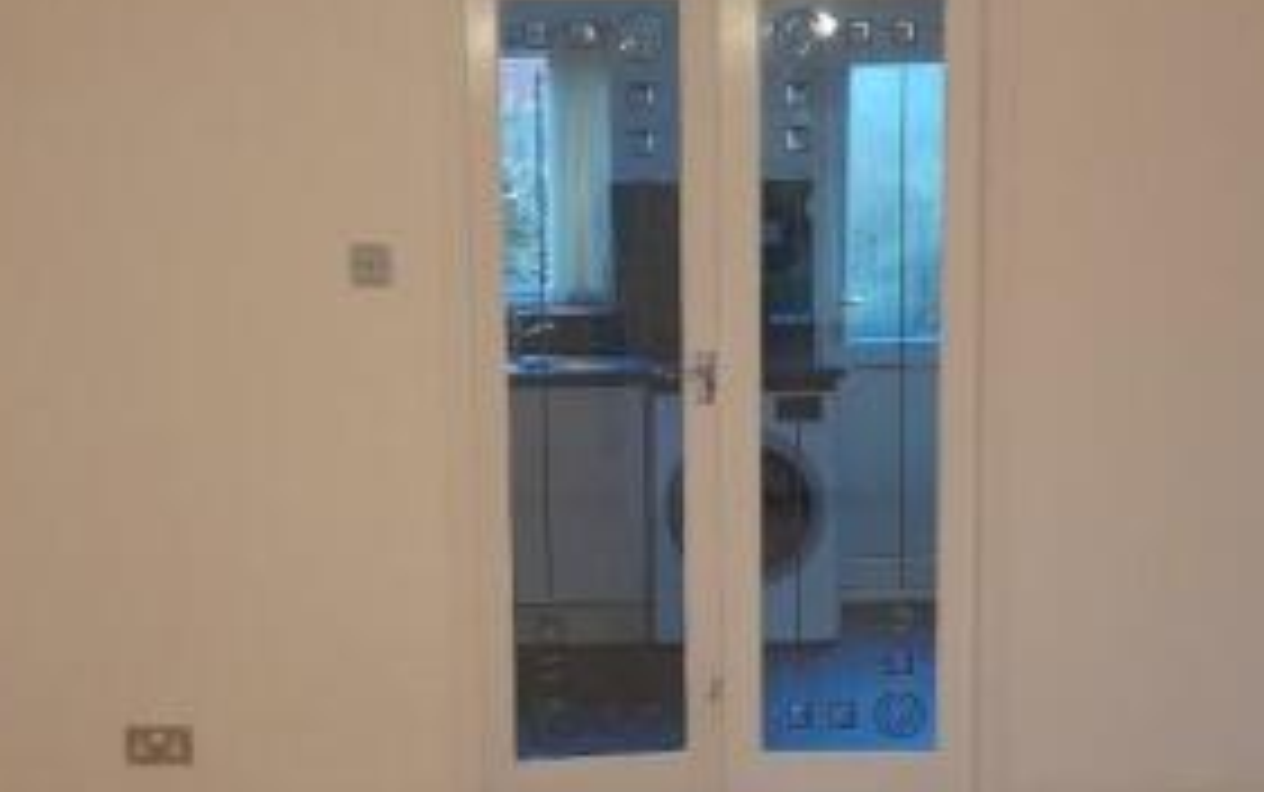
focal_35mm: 55
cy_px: 493
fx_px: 1896
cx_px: 605
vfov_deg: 23.5
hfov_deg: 36.9
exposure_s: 1/50
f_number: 2
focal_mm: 4.6
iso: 200
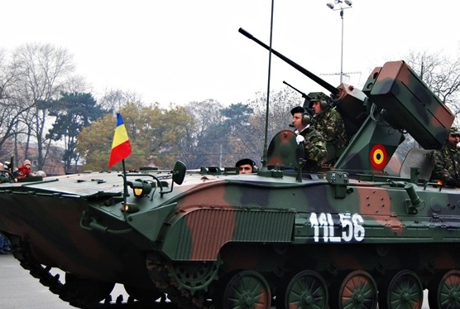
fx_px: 1050
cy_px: 149
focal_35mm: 82
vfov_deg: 16.7
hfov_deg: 24.7
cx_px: 276
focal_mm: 38
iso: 400
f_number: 4.8
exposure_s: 1/160
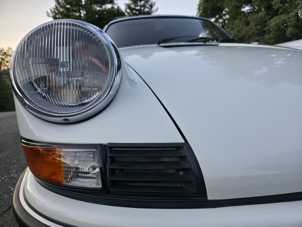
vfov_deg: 58.9
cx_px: 151
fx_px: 201
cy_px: 114
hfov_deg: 73.9
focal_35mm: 23
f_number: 1.7
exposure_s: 1/180
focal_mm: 6.3
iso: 50
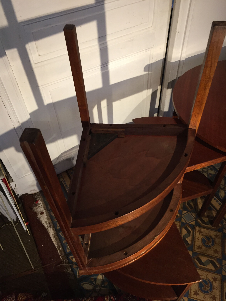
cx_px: 113
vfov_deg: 61.7
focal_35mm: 29
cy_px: 150
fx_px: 252
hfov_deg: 48.2
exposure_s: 1/33
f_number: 2.2
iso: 125
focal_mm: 4.15
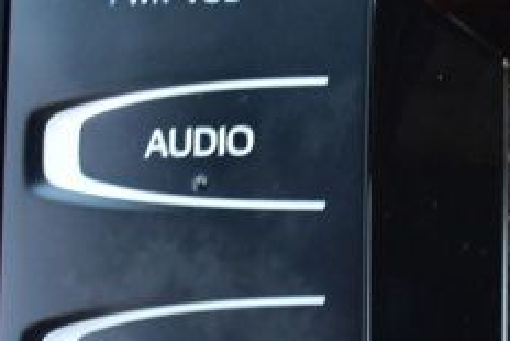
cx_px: 1088
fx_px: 3189
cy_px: 286
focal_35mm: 225
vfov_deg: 6.1
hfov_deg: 8.6
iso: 400
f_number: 6.3
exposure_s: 1/20
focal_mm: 34
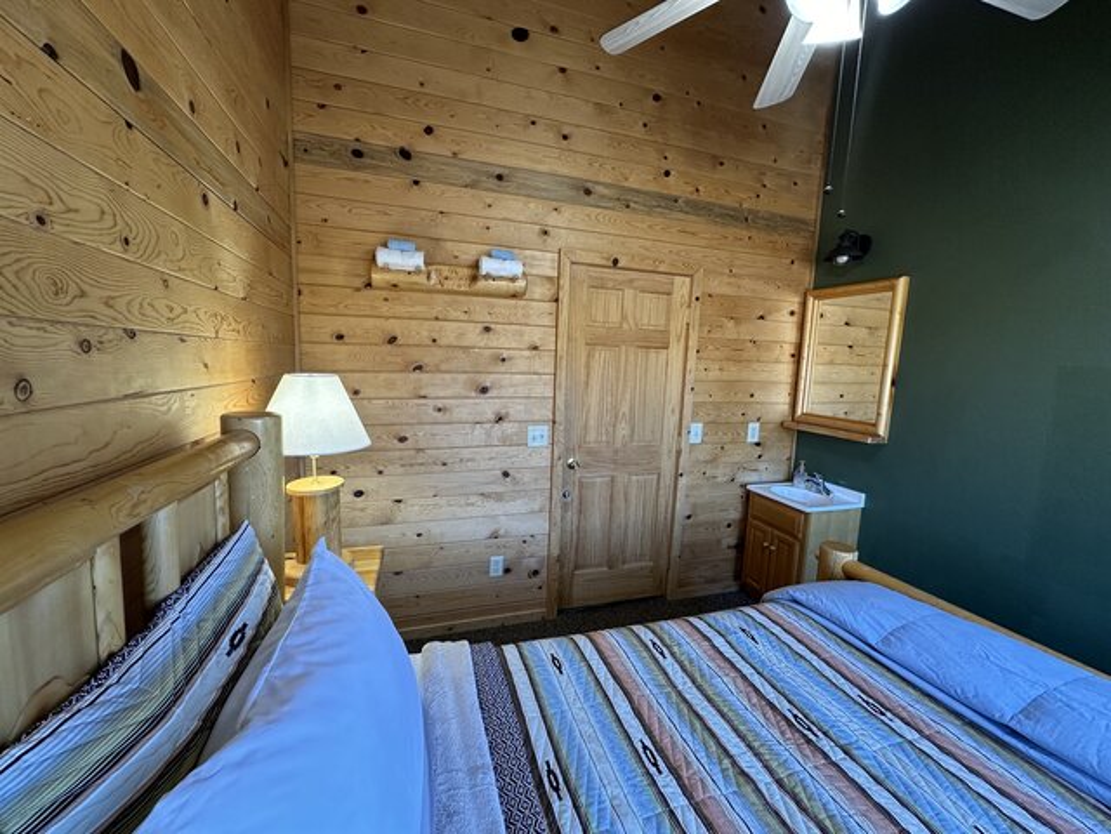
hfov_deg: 102.1
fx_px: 449
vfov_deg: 85.7
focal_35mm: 14
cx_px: 556
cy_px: 417
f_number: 2.2
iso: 200
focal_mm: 2.22
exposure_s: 1/60
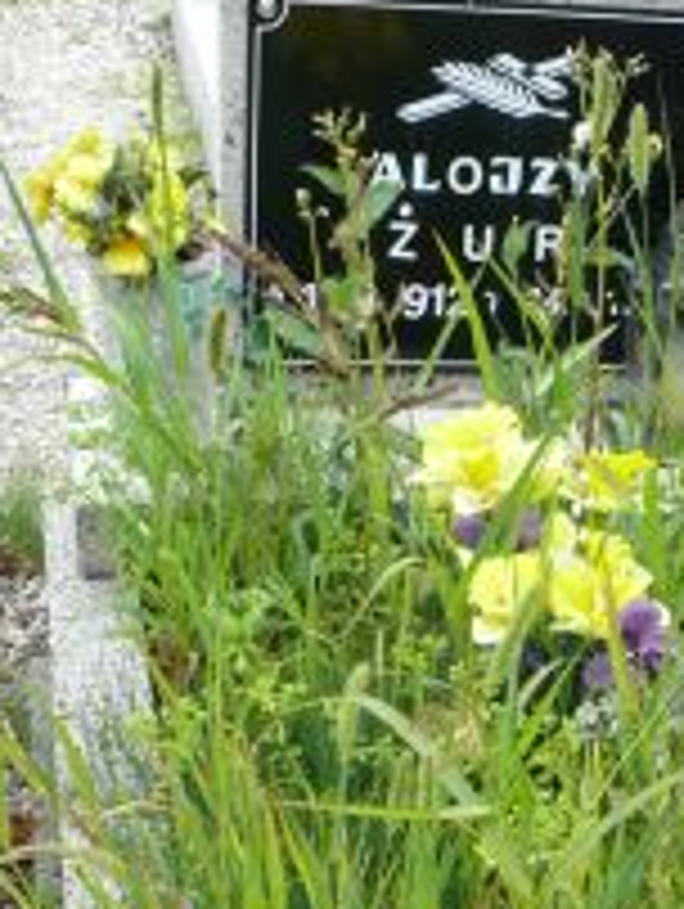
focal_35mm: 83
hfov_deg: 17.5
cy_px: 972
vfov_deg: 22.4
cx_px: 662
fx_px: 2182
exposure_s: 1/100
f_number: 4
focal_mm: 7.4
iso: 100
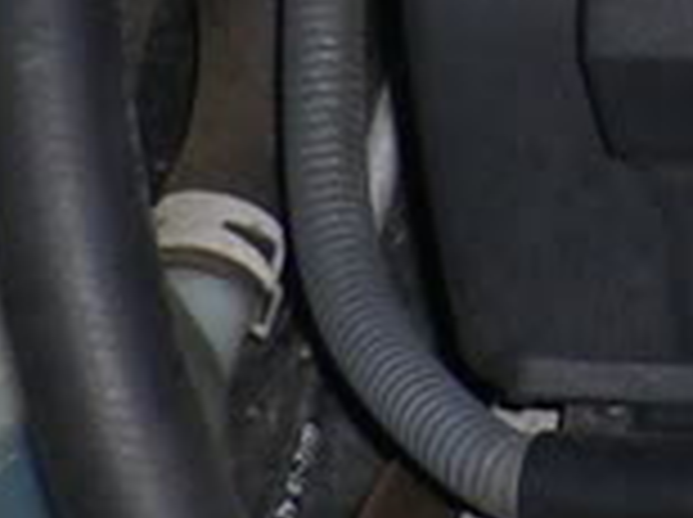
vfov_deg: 6.2
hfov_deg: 7.3
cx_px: 2246
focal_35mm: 233
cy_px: -369
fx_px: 4657
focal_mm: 5.8
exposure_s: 1/60
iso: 100
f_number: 2.8
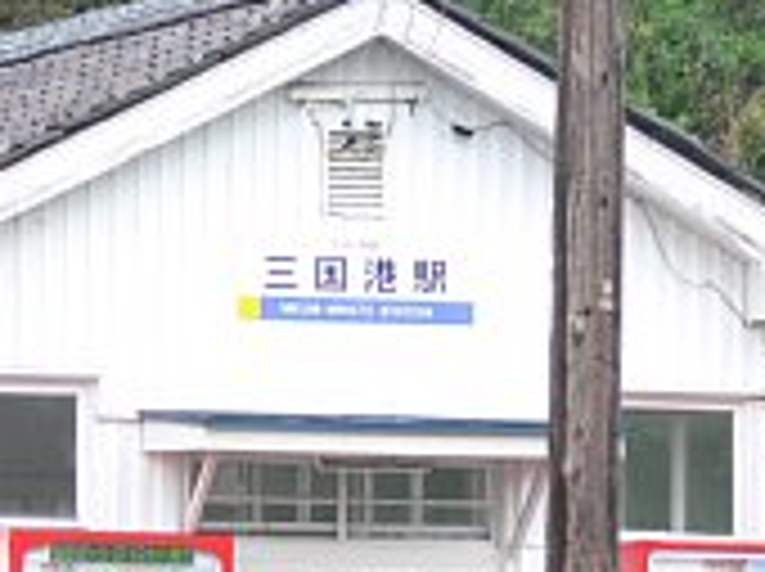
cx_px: 324
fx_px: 7283
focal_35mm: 330
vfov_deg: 4.5
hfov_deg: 6.0
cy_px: 333
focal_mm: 29.5
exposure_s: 1/50
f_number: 3.6
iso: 80
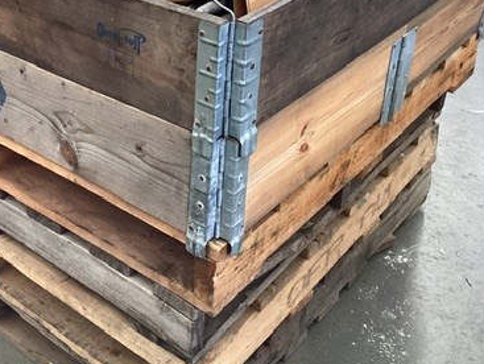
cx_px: 120
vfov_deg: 26.4
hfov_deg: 34.7
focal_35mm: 54
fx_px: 756
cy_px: 57
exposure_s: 1/60
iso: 200
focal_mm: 3.3
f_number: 2.4
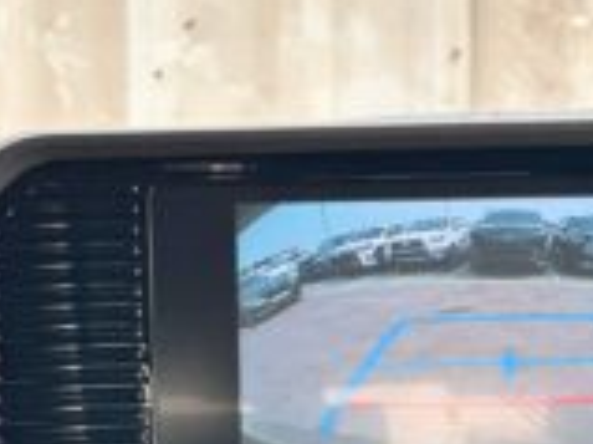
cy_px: 358
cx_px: 589
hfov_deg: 10.1
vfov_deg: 7.6
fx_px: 3321
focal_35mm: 194
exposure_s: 1/121
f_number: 2.8
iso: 40
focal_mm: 9
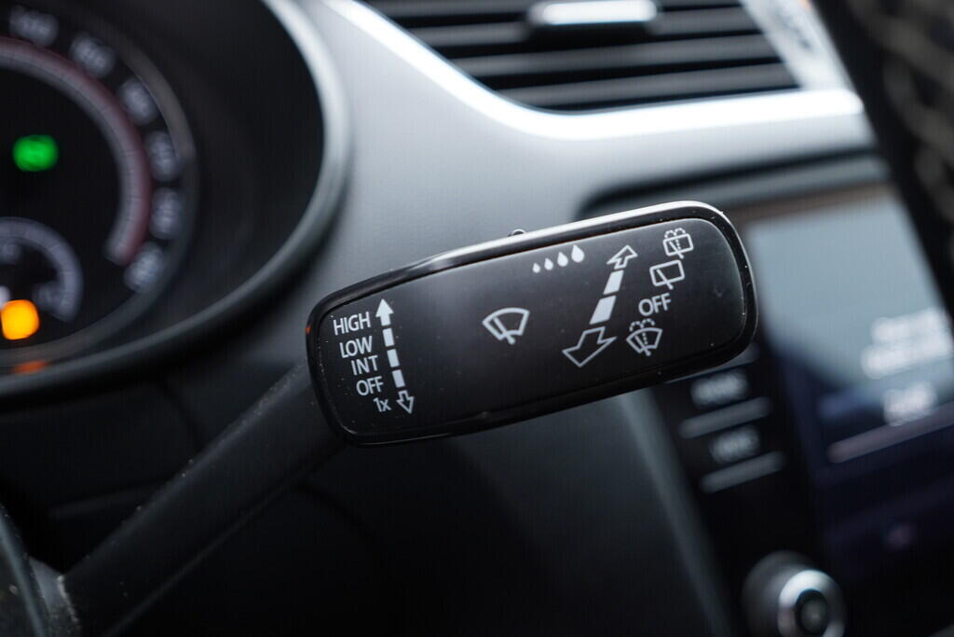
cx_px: 477
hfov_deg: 53.1
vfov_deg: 36.9
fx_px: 954
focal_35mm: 36
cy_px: 318
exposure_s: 1/40
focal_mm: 24
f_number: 2.8
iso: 320
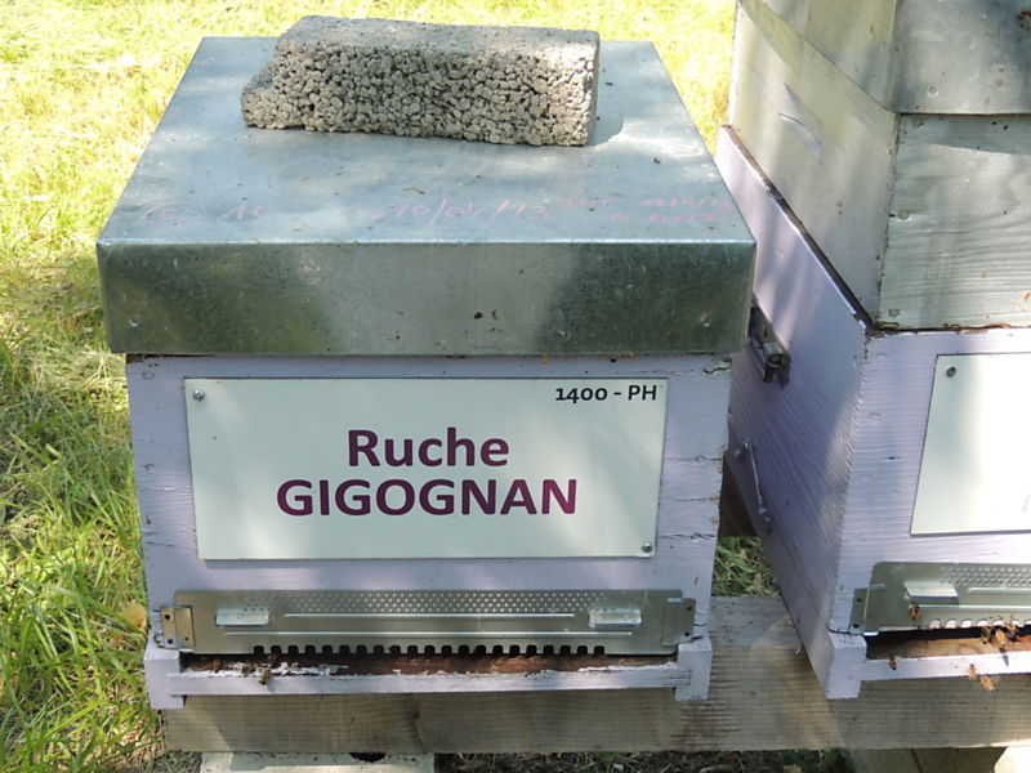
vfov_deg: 29.1
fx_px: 1489
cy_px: 386
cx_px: 516
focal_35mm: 50
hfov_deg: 38.2
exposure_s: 1/200
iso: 100
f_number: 3.6
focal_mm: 8.9
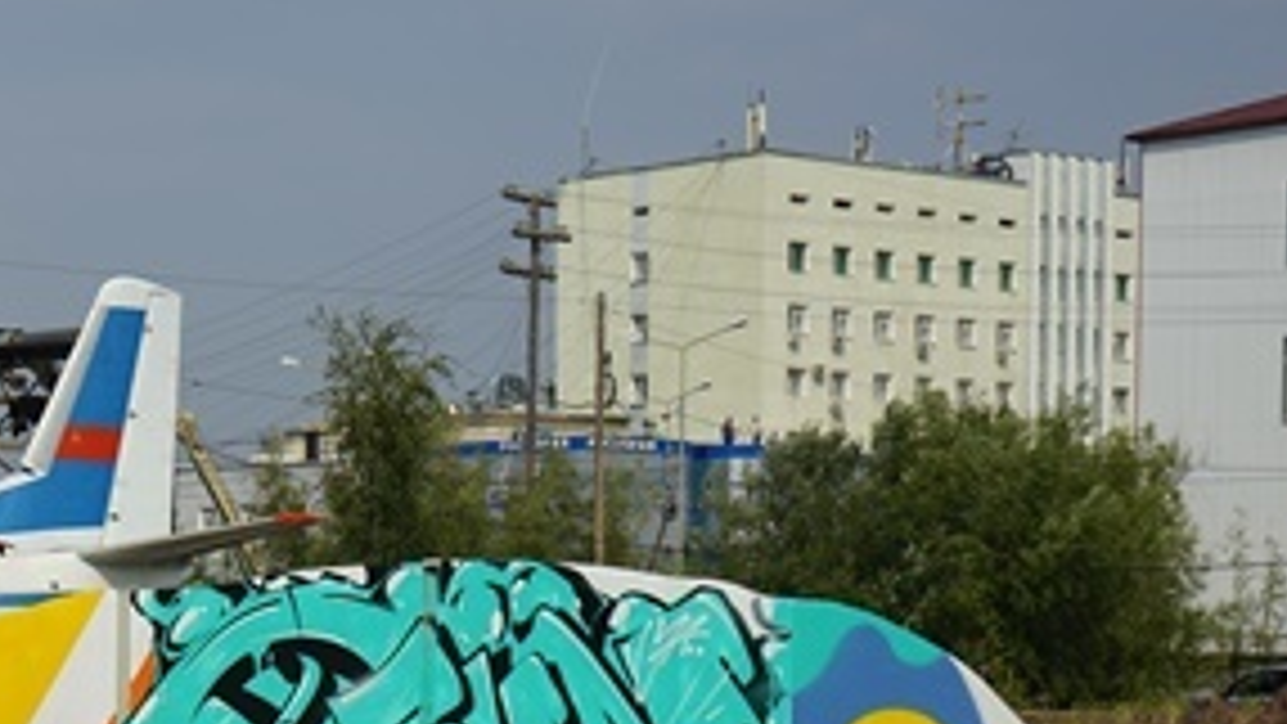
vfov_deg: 12.3
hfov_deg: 21.6
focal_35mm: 96
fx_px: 3277
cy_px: 861
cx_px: 63
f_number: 11
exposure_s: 1/320
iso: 100
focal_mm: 41
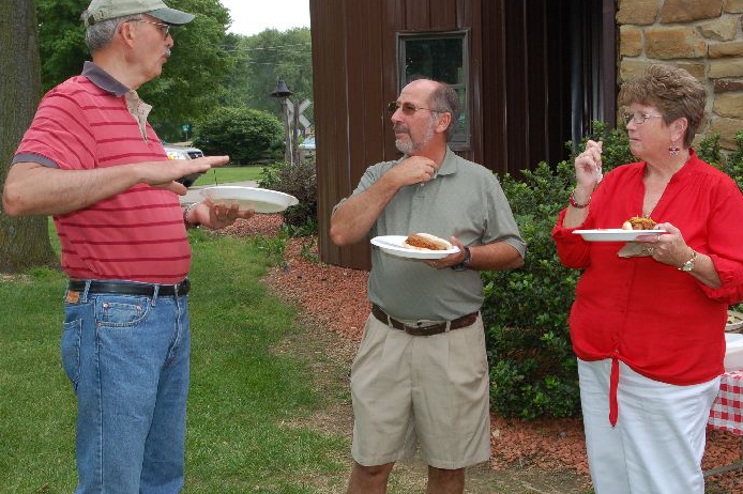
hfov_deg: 37.1
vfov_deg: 25.2
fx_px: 1105
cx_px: 412
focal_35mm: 54
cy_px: 238
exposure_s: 1/250
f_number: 8
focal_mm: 31
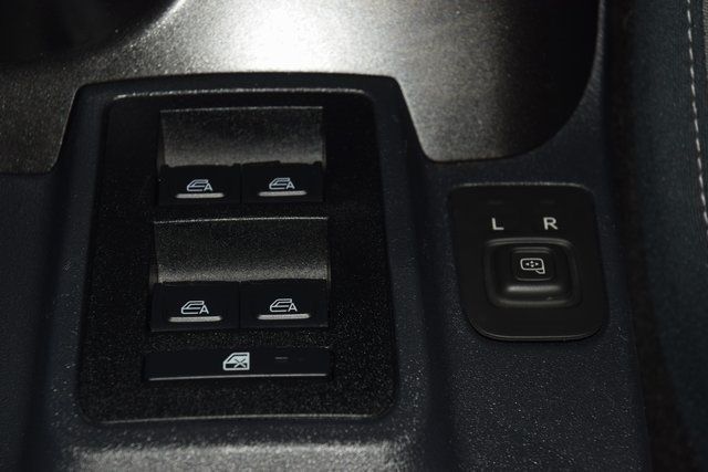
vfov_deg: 13.0
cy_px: 236
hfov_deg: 19.5
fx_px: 2065
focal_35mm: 105
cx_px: 354
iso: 100
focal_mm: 70
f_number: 8
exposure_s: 1/125
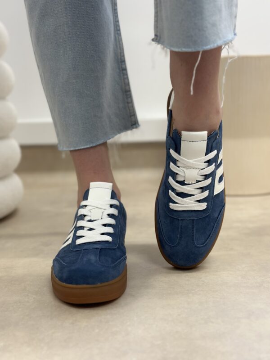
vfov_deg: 39.7
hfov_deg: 30.3
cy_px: 180
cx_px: 135
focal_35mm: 48
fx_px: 499
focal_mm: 6.86
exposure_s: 1/100
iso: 160
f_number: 1.78
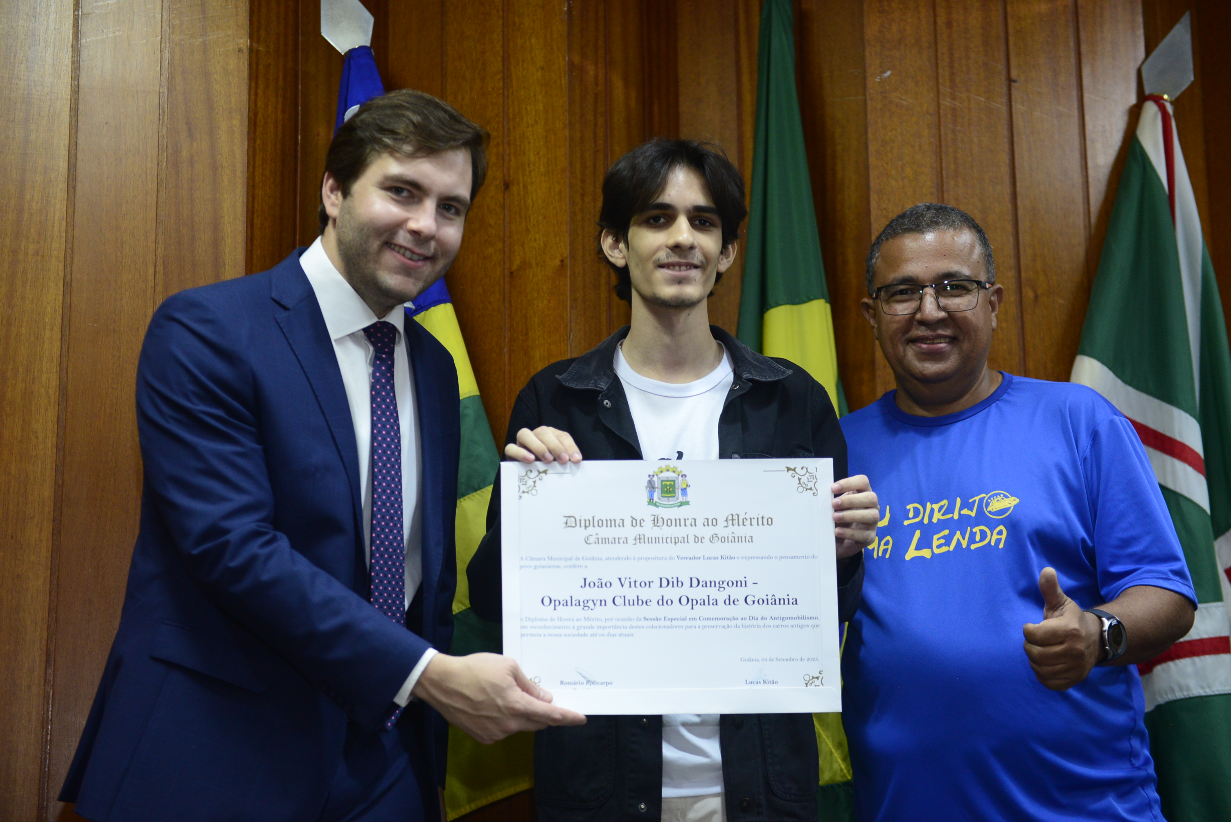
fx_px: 2052
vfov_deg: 22.6
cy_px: 411
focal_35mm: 60
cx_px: 616
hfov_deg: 33.4
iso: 2000
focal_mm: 60
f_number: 3.2
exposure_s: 1/125
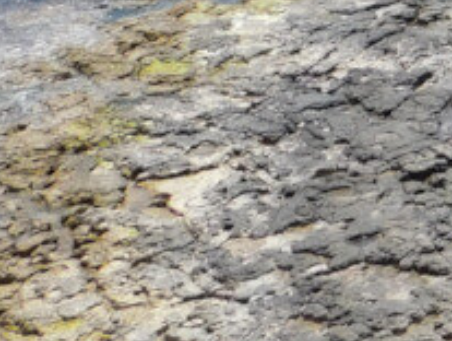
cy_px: -468
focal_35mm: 162
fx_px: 2119
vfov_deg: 8.4
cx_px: 1199
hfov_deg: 10.1
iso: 125
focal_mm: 4.9
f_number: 6.4
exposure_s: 1/500
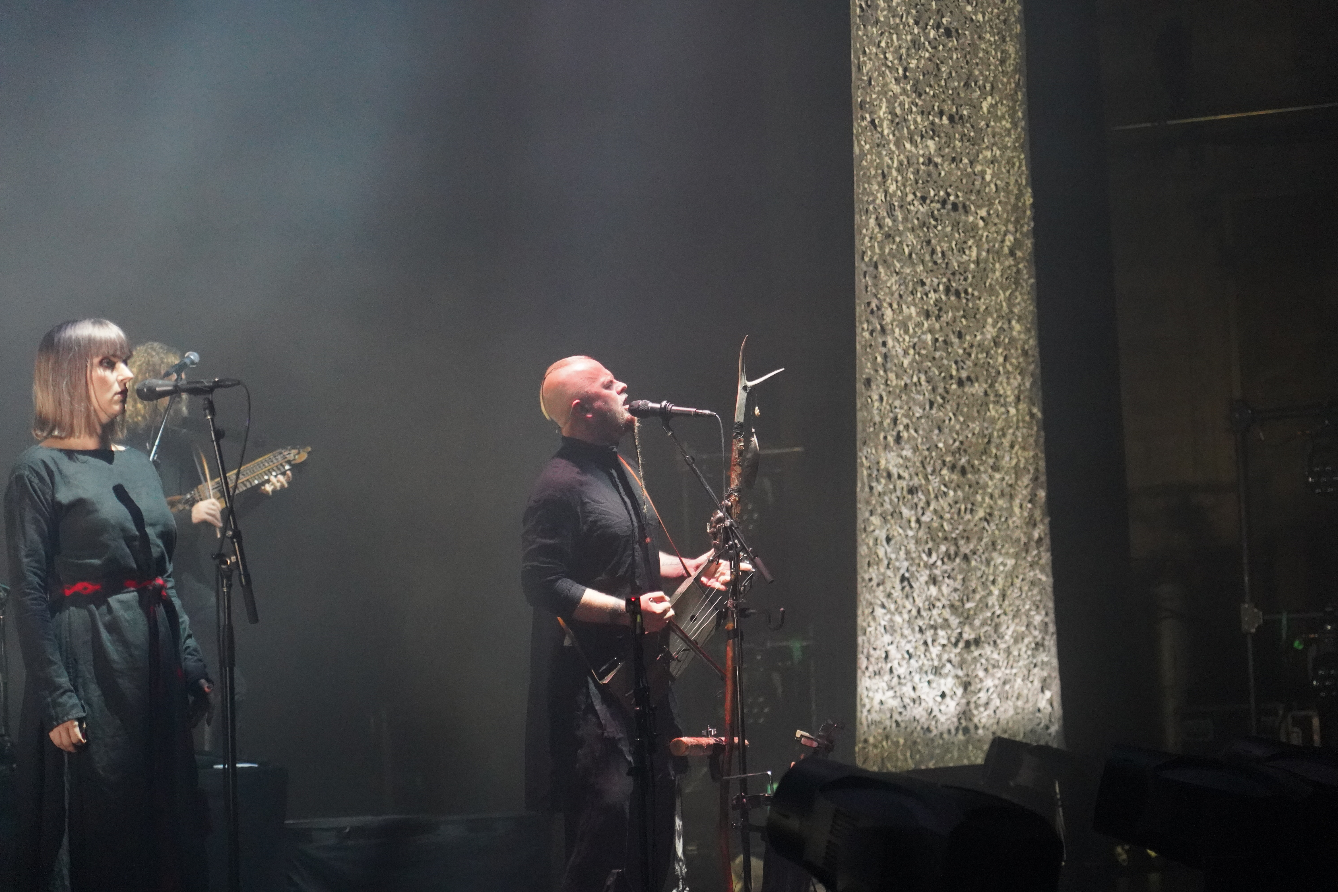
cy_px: 446
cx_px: 669
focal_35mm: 105
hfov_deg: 19.5
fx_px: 3902
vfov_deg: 13.0
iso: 12800
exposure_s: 1/160
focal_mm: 105
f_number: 4
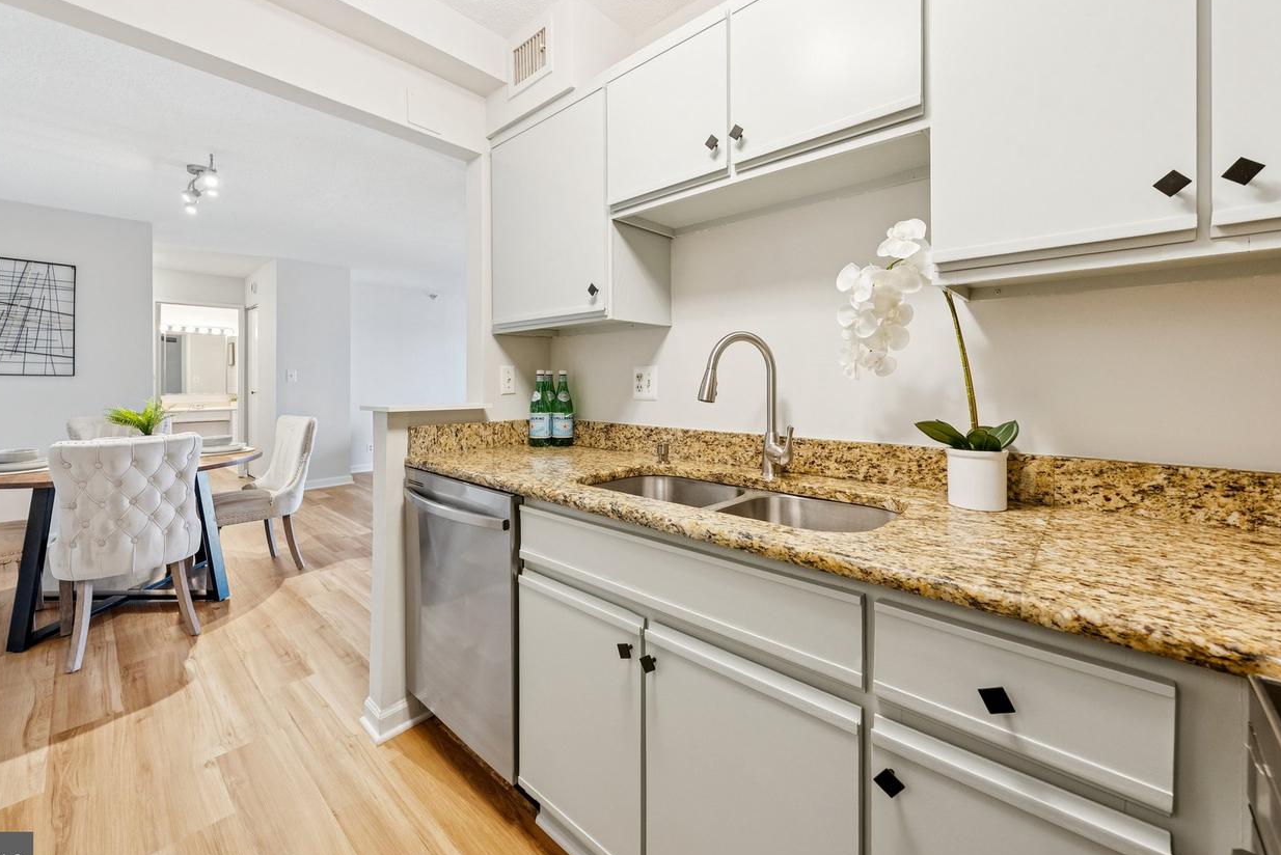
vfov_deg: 81.0
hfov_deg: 104.2
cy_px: 387
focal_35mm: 14
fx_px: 498
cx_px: 619
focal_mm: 12
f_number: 7.1
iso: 640
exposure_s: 1/15
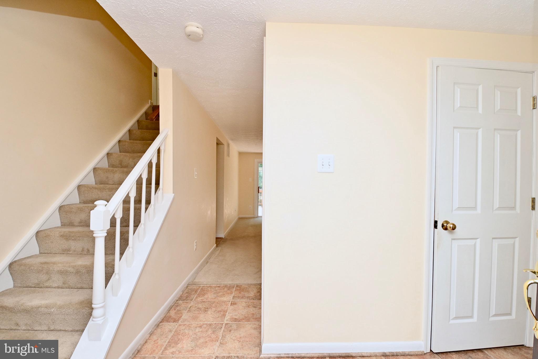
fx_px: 224
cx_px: 269
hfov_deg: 100.4
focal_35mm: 15
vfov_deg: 77.3
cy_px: 180
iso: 500
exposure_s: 1/80
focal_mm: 10
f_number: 7.1
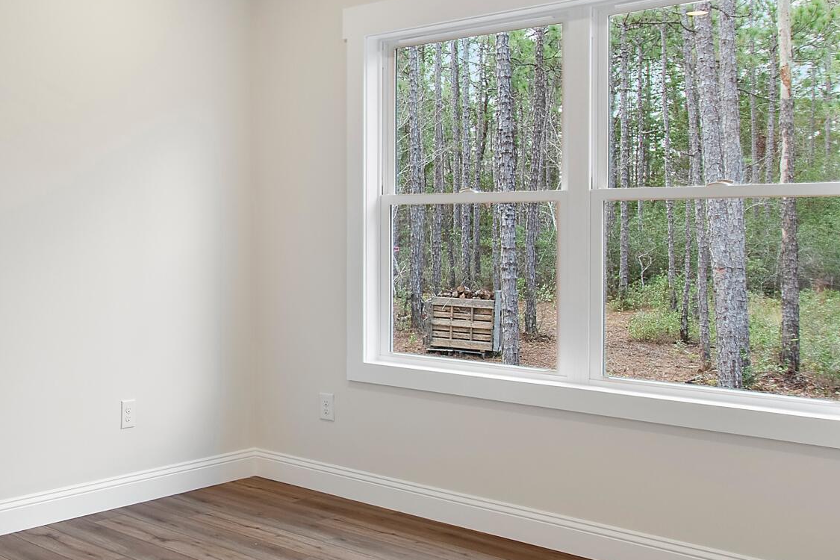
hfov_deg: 43.8
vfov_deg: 33.3
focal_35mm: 40
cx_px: 68
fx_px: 933
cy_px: 225
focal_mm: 10
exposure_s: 1/6
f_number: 4.5
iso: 100
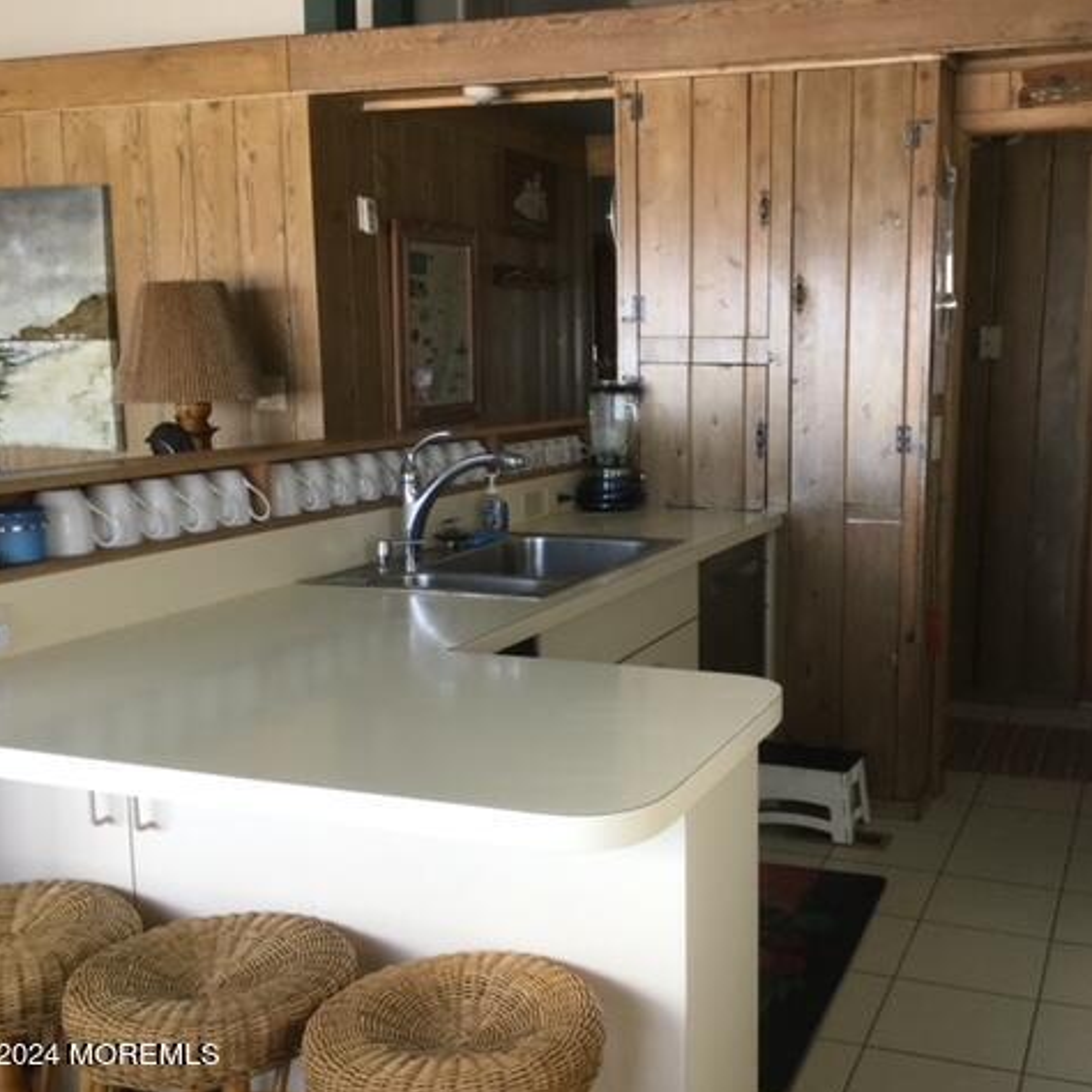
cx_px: 696
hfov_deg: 44.5
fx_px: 1321
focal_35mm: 37
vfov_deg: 44.9
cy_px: 551
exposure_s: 1/40
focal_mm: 3.3
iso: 25
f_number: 2.4
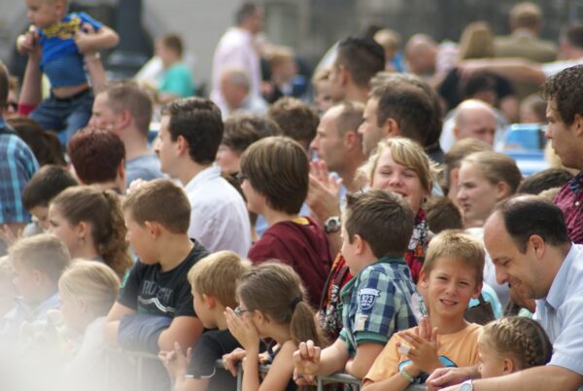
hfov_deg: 6.9
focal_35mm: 300
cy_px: 196
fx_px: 4865
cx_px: 292
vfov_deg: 4.6
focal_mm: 200
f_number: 5
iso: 100
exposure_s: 1/400
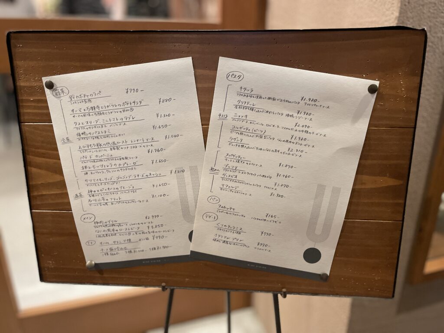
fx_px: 333
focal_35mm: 26
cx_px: 222
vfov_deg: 53.1
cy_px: 166
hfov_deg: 67.3
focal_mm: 4.2
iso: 400
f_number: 1.6
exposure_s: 1/40
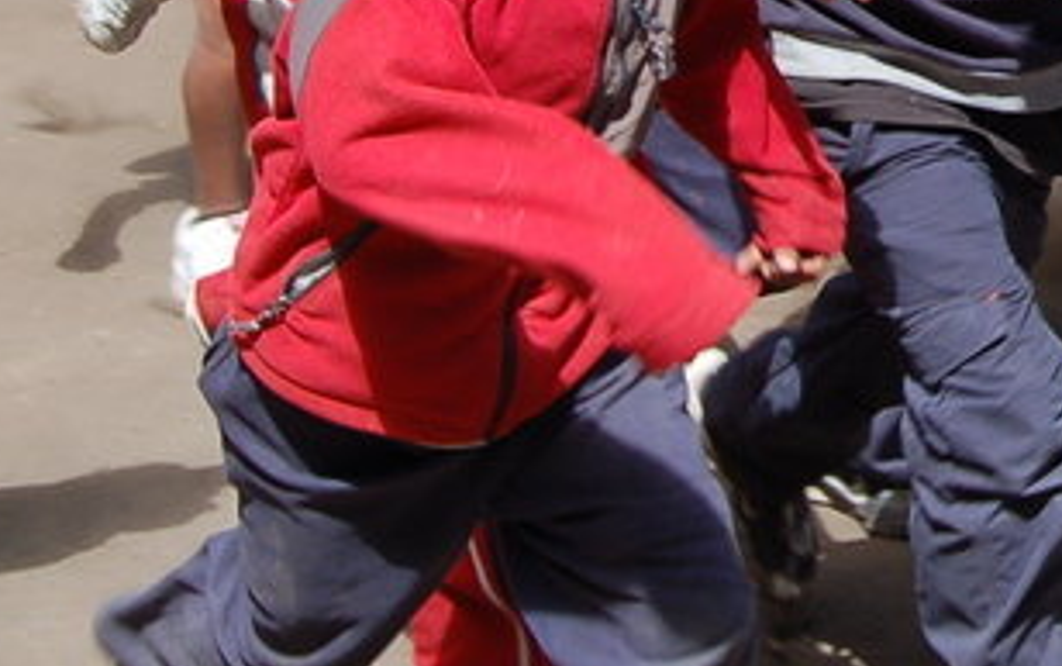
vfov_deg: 8.5
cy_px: -316
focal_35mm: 152
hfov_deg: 13.2
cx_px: 1434
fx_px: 4403
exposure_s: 1/250
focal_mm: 30
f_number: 8
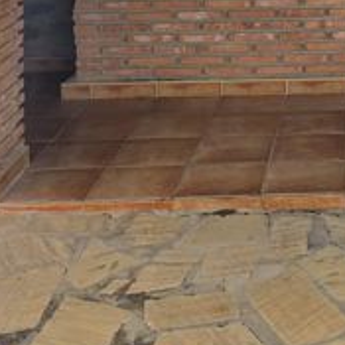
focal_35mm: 82
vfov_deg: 19.0
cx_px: 403
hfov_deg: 20.0
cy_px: -148
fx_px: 925
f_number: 1.7
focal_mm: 6.3
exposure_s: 1/681
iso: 12
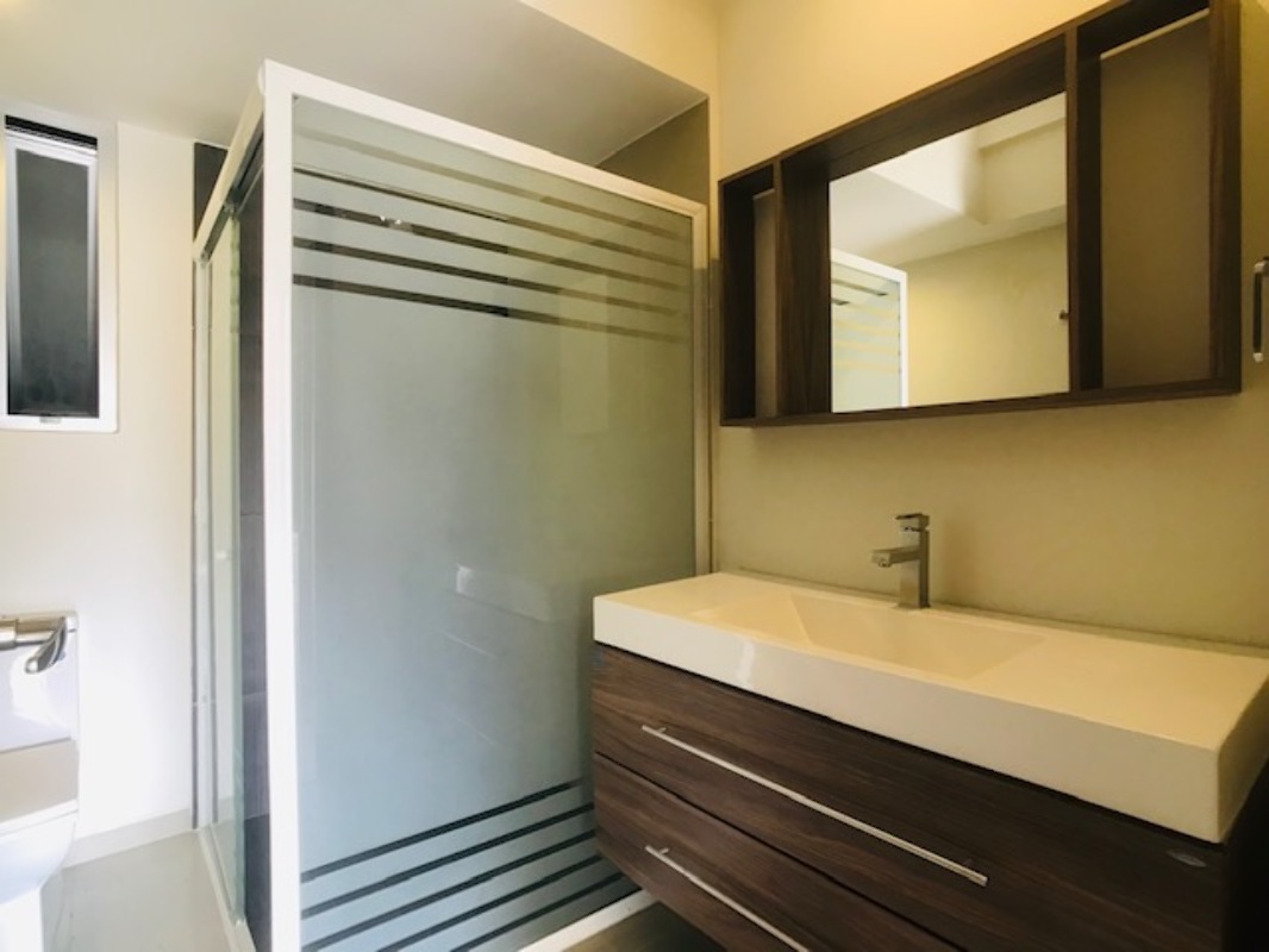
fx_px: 1027
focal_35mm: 28
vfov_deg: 49.8
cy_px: 476
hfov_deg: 63.4
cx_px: 634
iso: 40
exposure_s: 1/20
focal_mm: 3.99
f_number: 1.8
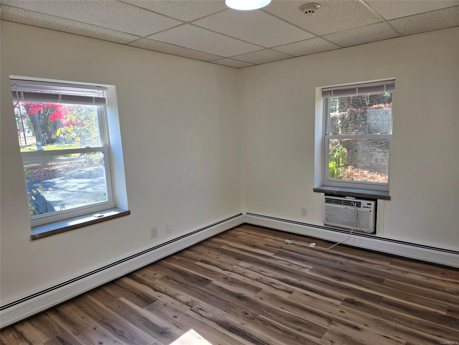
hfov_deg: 73.9
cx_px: 230
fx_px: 305
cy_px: 172
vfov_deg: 58.9
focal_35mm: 23
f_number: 1.8
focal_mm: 5.4
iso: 40
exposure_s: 1/120
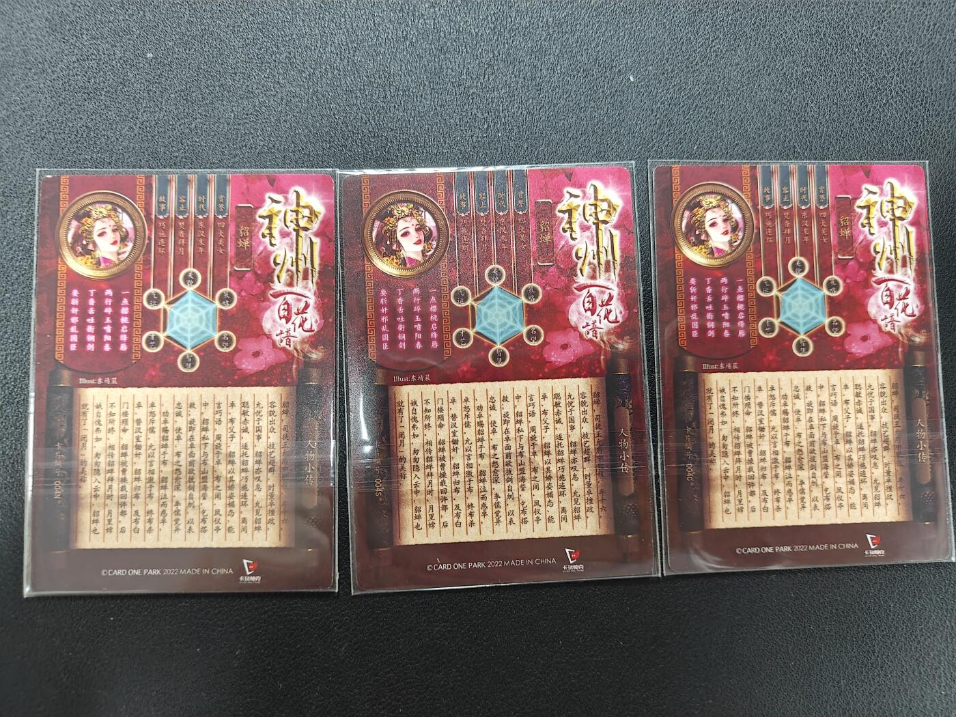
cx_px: 478
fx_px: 663
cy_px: 358
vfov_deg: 56.8
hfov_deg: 71.6
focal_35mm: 24
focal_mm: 5.59
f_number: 1.8
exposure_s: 1/37
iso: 200
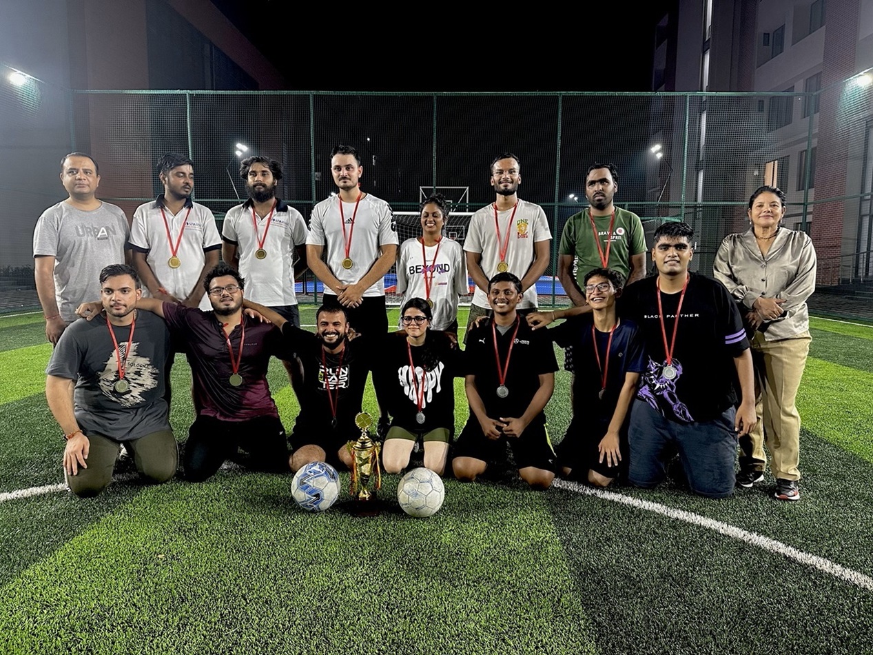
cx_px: 436
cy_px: 328
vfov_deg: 56.8
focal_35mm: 24
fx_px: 605
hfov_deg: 71.6
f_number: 1.78
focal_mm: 6.86
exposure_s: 1/50
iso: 320
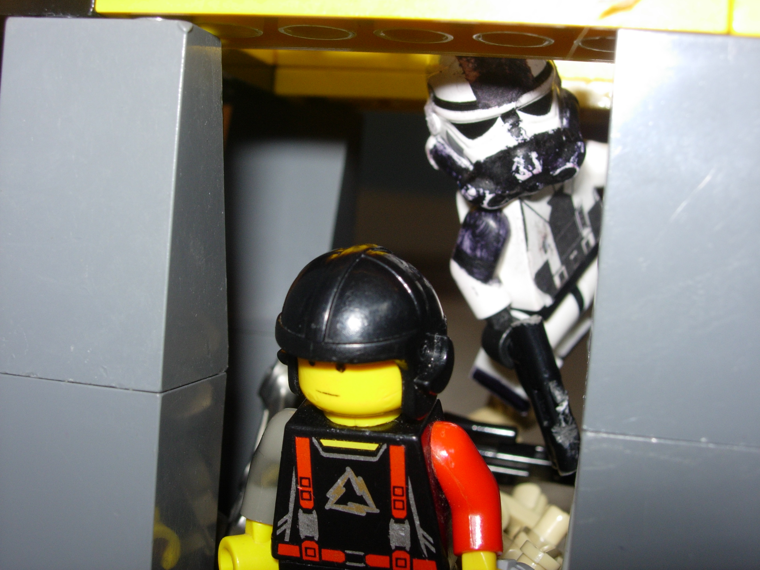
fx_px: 1120
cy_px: 285
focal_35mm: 51
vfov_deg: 28.6
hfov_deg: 37.5
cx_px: 380
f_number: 5.4
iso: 79
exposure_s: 1/64
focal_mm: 10.6
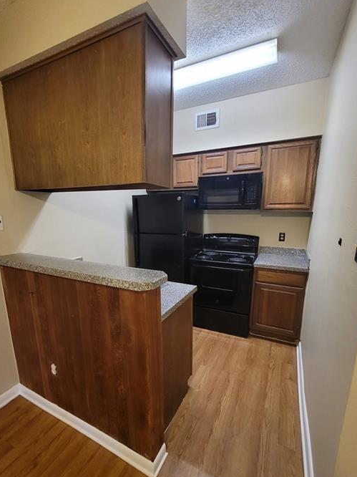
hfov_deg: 81.6
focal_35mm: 15
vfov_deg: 98.0
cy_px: 256
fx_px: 206
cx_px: 168
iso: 320
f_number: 2.2
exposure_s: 1/29
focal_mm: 2.2
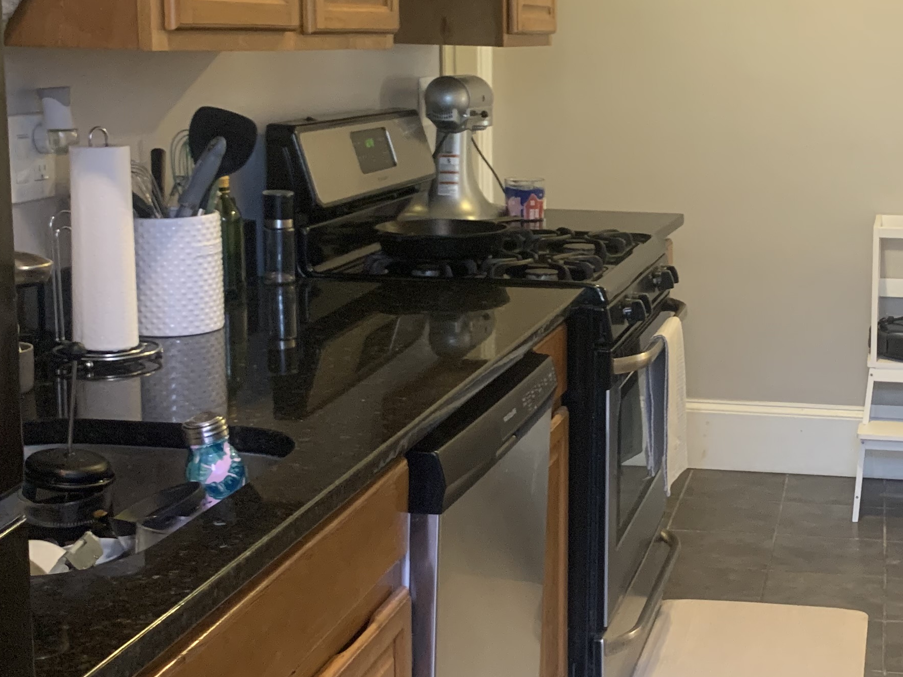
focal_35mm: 59
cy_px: 295
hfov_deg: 31.5
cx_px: 766
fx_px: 1539
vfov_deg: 24.8
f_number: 1.8
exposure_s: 1/40
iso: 320
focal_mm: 4.25
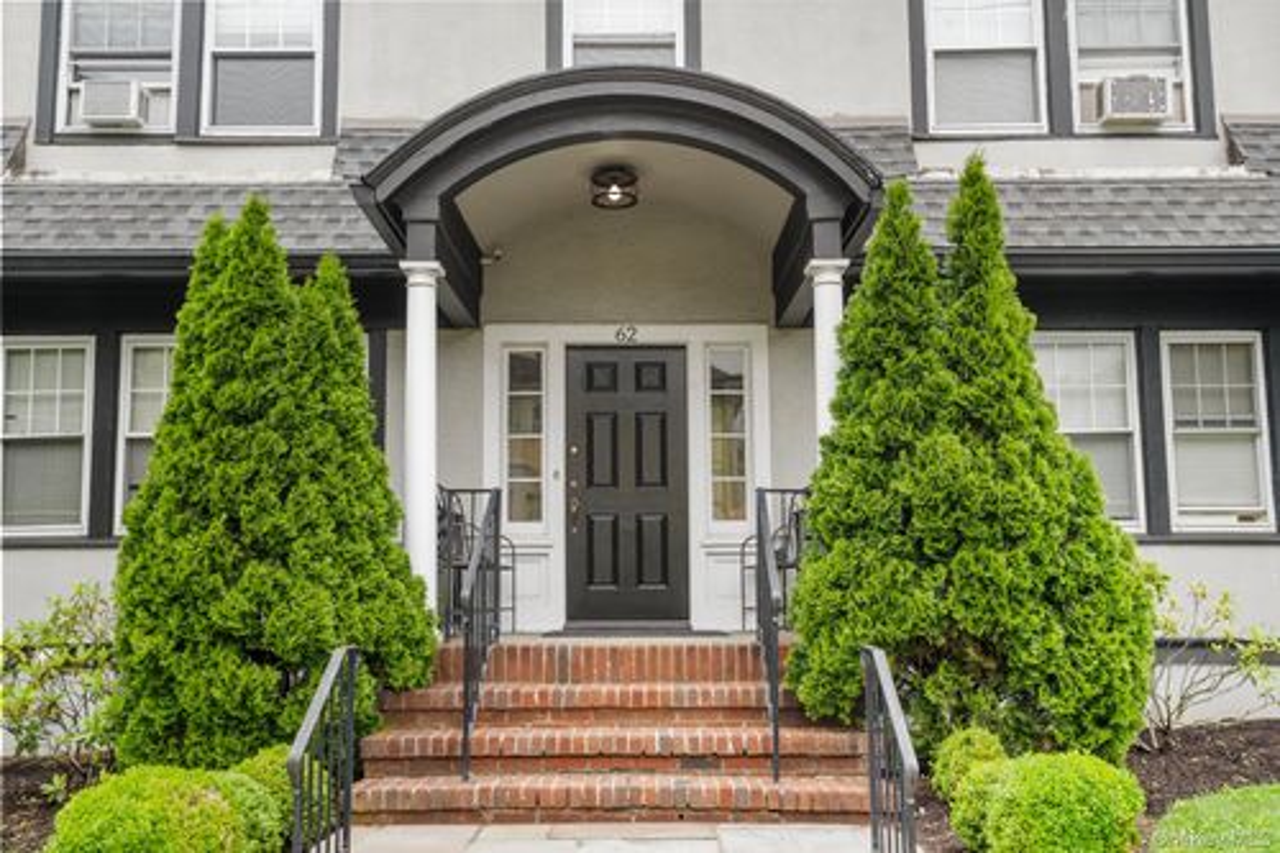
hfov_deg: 54.5
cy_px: 426
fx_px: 1244
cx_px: 640
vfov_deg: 37.8
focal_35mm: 35
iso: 5000
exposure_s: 1/125
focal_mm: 35
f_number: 7.1
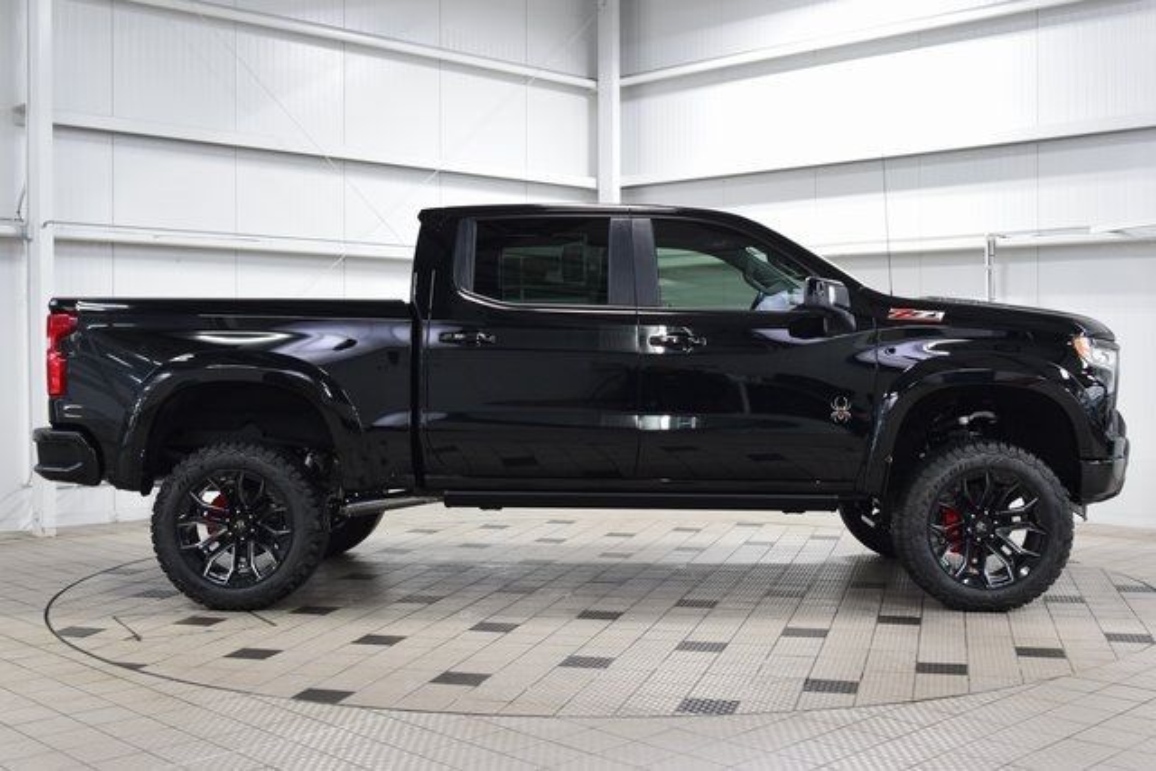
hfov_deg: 45.0
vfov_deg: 30.9
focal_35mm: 44
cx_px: 578
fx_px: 1397
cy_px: 386
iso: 1600
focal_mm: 29
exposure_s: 1/60
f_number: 5
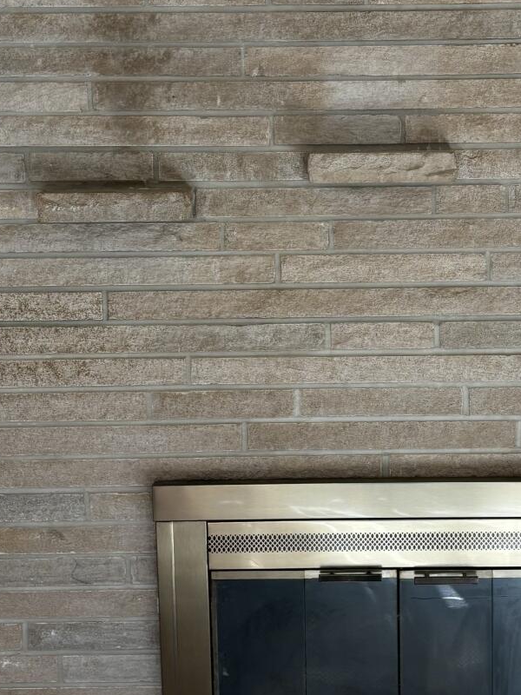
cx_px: 374
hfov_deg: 22.4
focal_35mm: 65
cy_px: 289
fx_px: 1304
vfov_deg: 29.8
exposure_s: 1/121
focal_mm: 5.96
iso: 64
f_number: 1.6
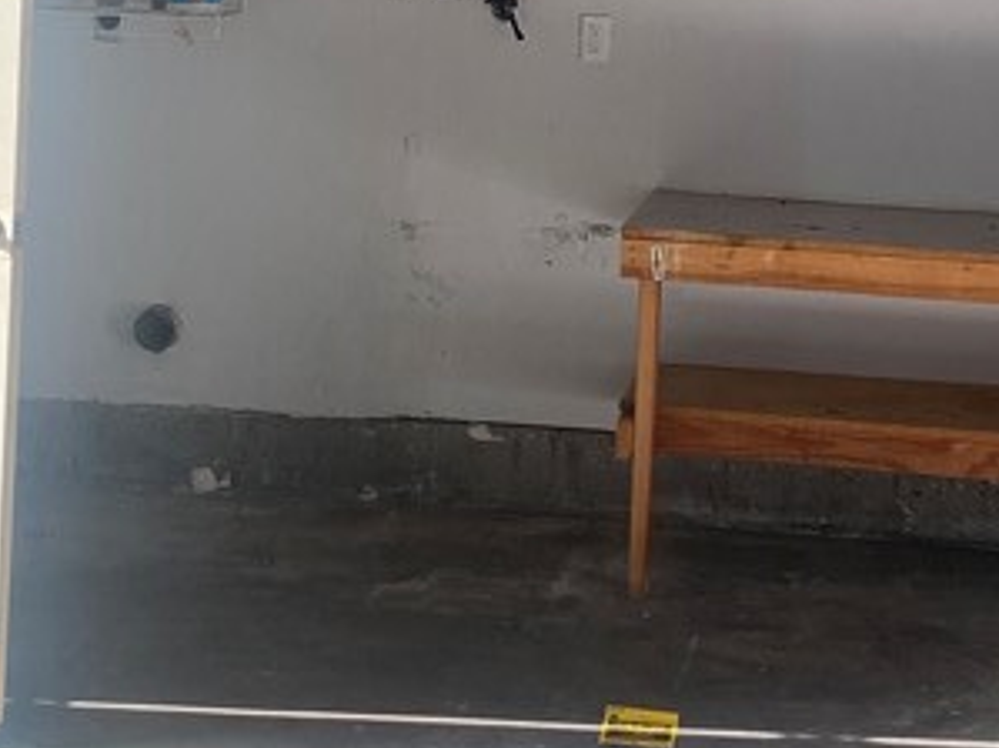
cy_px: 3
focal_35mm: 89
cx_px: 545
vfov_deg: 16.3
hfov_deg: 22.0
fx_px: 2567
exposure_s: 1/153
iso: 32
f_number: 1.8
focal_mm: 4.25
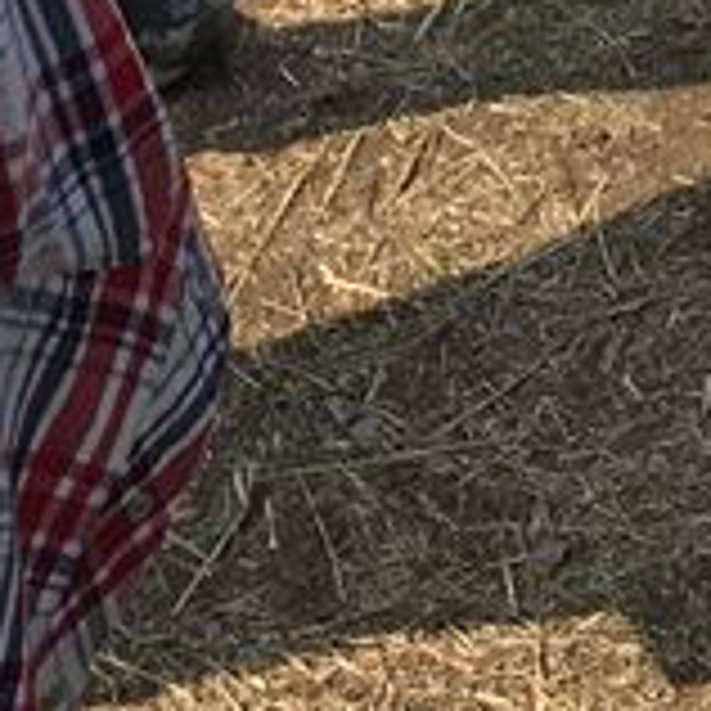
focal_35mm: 166
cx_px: 1170
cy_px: -886
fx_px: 3857
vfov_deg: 9.6
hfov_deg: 10.1
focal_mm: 4.15
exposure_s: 1/777
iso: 25
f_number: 2.2
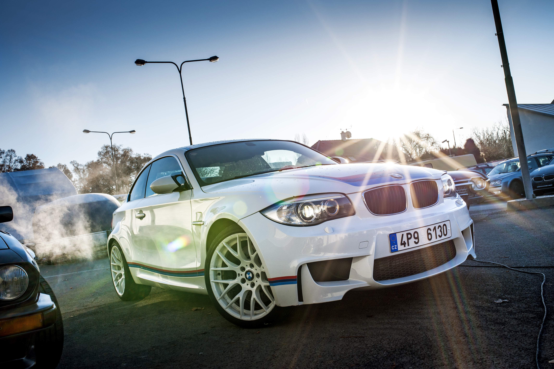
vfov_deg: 37.8
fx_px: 538
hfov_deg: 54.5
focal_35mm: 35
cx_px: 277
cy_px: 184
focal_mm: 35
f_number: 16
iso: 100
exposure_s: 1/160
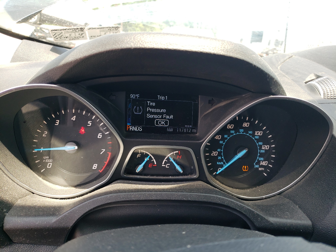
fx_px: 252
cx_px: 168
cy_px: 126
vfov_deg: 53.1
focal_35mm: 26
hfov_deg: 67.3
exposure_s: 1/217
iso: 50
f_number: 1.5
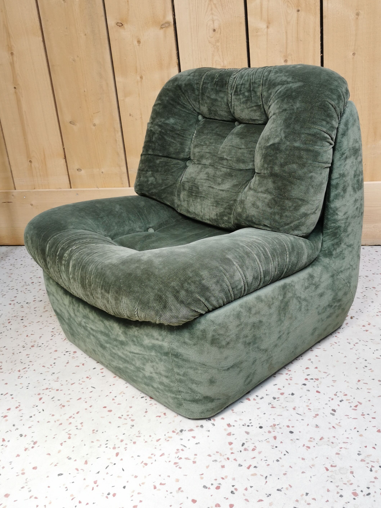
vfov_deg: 52.4
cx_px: 200
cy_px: 217
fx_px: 514
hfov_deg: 40.7
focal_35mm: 35
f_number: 1.8
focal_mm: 5.58
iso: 50
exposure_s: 1/100
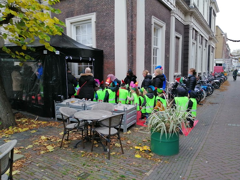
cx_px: 120
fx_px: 180
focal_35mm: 26
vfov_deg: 53.1
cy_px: 90
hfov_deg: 67.3
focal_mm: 3.6
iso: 80
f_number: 1.8
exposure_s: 1/100
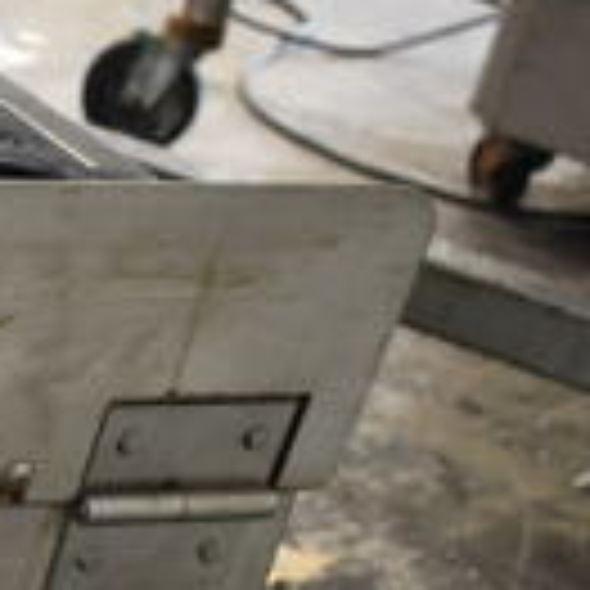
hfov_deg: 14.1
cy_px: 649
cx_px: -522
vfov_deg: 15.8
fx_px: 2063
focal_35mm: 107
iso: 720
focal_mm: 18
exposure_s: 1/30
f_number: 3.5
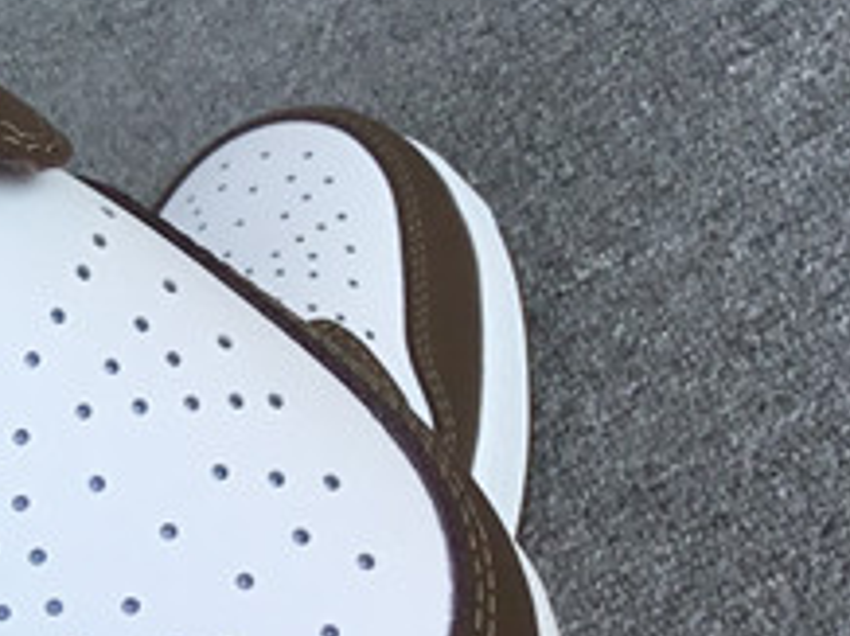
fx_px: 3140
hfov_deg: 14.5
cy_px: 68
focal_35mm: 128
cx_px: -367
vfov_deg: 11.5
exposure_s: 1/359
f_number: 2.4
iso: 25
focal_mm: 3.3
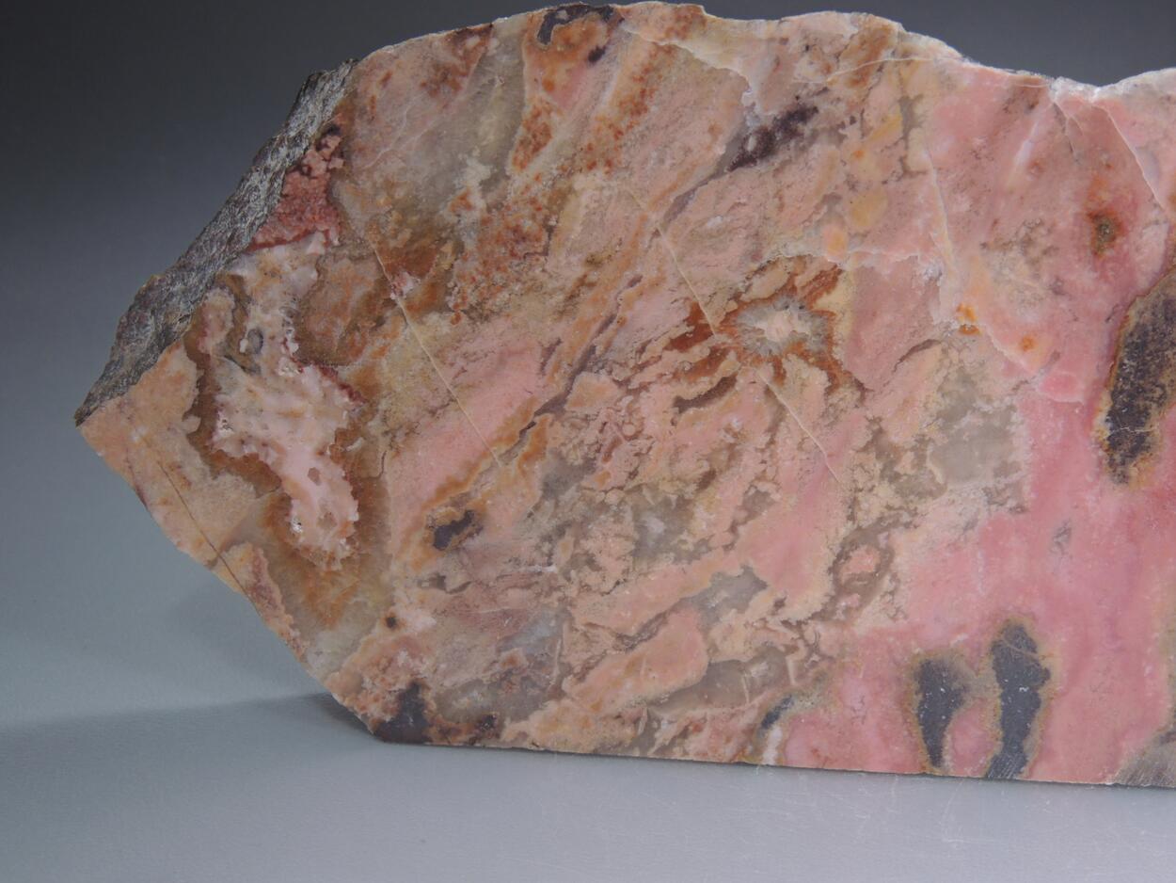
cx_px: 588
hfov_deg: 34.9
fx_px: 1869
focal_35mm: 55
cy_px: 442
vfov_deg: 26.6
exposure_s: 1/80
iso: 100
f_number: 6.5
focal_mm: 9.8
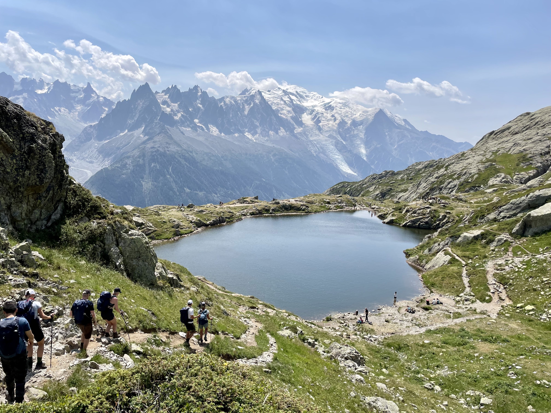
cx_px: 276
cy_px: 206
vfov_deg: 53.1
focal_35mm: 26
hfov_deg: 67.3
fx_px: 414
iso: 32
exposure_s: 1/5291
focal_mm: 4.2
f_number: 1.6
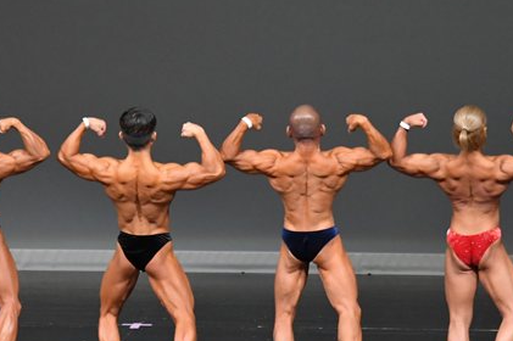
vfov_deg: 3.7
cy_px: 223
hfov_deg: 5.5
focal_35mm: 372
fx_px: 5297
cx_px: 142
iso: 4000
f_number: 5.6
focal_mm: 135
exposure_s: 1/400
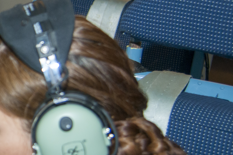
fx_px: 874
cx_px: -131
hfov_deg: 14.1
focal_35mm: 135
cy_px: 77
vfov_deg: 10.2
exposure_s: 1/60
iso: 640
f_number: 4
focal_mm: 38
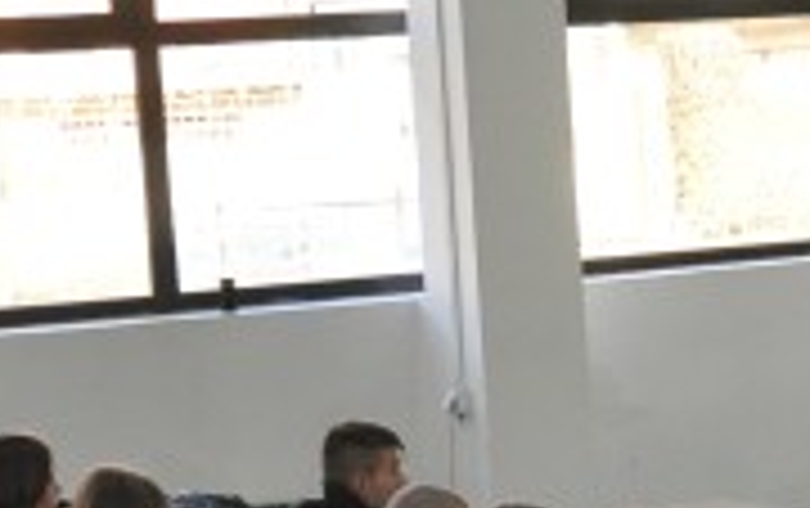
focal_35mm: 149
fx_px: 3293
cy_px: 492
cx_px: 1152
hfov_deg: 13.4
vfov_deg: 8.8
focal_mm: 22
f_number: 3.8
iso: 800
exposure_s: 1/100
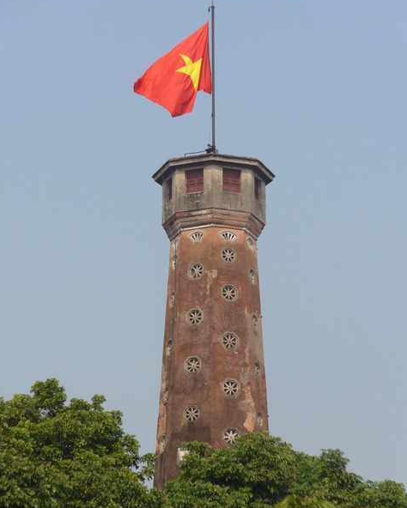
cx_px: 204
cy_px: 249
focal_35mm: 116
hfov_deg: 13.3
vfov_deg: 16.6
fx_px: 1746
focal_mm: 21.6
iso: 80
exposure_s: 1/500
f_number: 4.9
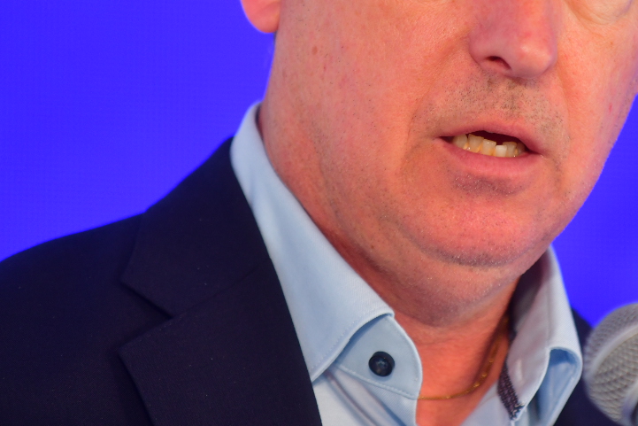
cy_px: 61
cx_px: 448
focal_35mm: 427
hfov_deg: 4.8
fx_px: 7568
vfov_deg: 3.2
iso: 320
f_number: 2.8
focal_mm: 190
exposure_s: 1/400
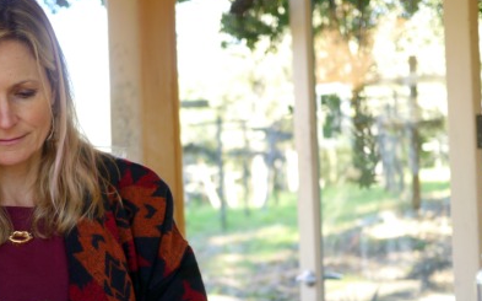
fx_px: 879
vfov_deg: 19.2
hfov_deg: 30.6
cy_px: 229
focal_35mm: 67
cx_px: 210
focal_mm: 20
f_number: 1.7
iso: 160
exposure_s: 1/250
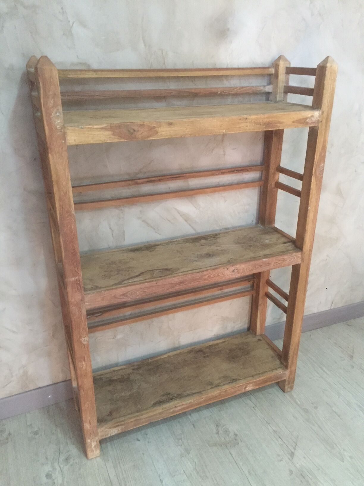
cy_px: 243
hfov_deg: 48.2
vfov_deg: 61.7
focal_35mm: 29
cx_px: 182
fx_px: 407
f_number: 2.2
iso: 250
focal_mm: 4.15
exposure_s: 1/17
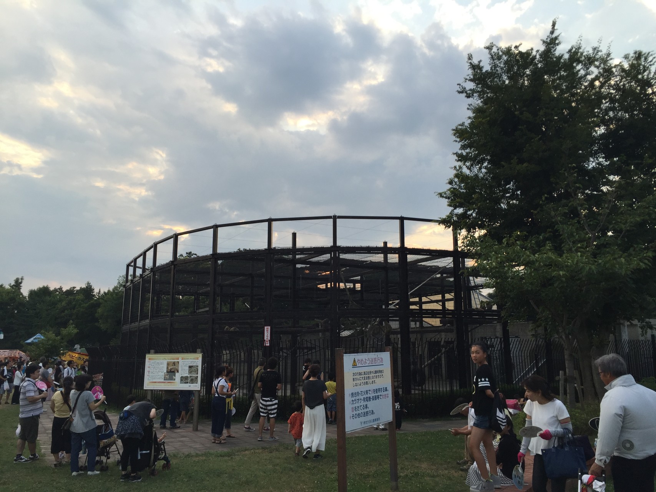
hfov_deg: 61.7
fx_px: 550
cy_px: 246
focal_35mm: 29
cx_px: 328
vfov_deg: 48.2
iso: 32
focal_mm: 4.15
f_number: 2.2
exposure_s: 1/476
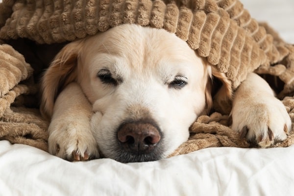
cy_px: 98
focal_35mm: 105
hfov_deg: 19.5
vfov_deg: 13.0
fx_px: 857
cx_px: 147
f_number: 4
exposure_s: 1/125
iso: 100
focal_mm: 70
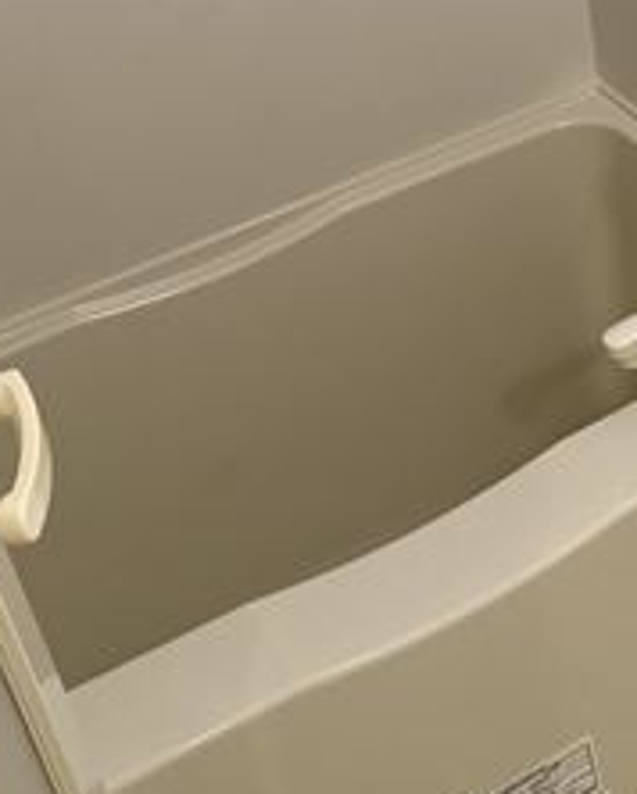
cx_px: 694
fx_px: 1718
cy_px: 129
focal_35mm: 73
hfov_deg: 20.1
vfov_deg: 25.5
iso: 125
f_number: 1.8
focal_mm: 4.25
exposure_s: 1/100
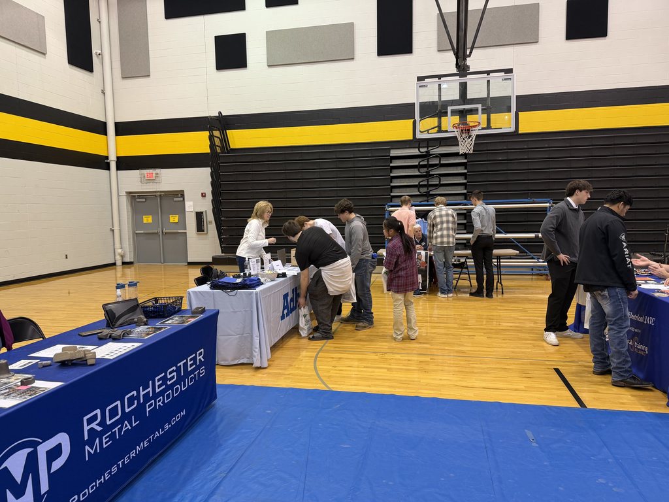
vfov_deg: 56.8
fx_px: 464
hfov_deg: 71.6
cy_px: 251
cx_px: 334
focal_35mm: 24
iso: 125
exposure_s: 1/60
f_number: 1.78
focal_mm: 6.76
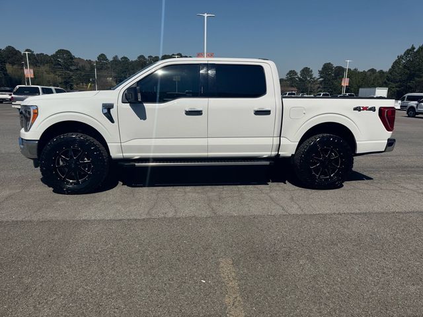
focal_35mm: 24
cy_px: 158
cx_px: 212
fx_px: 293
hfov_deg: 71.6
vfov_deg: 56.8
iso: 80
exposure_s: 1/12346
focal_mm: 6.76
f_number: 1.78
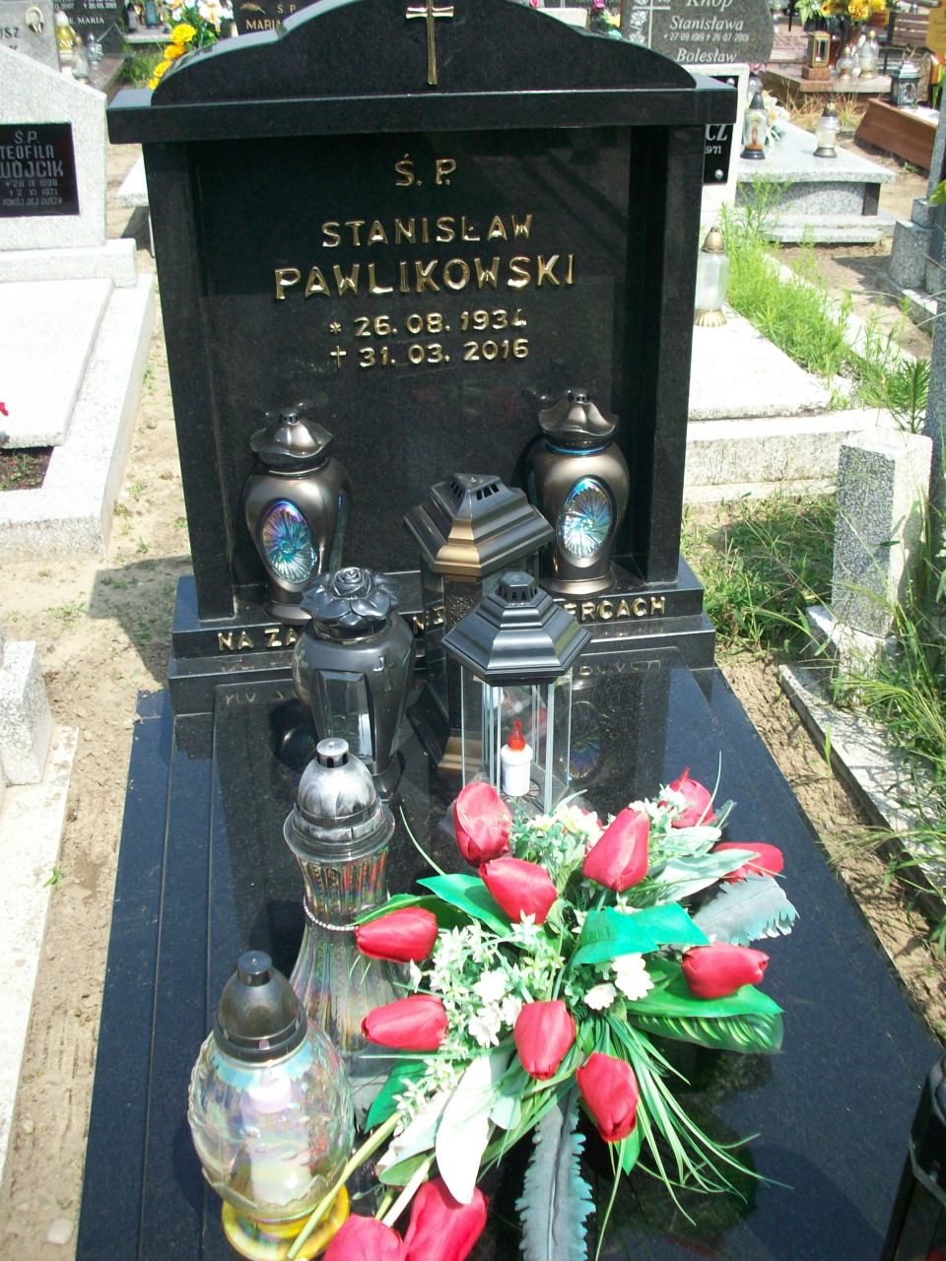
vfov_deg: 50.1
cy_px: 630
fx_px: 1348
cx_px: 473
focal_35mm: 37
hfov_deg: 38.7
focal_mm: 6.2
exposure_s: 1/200
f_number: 5.6
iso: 80
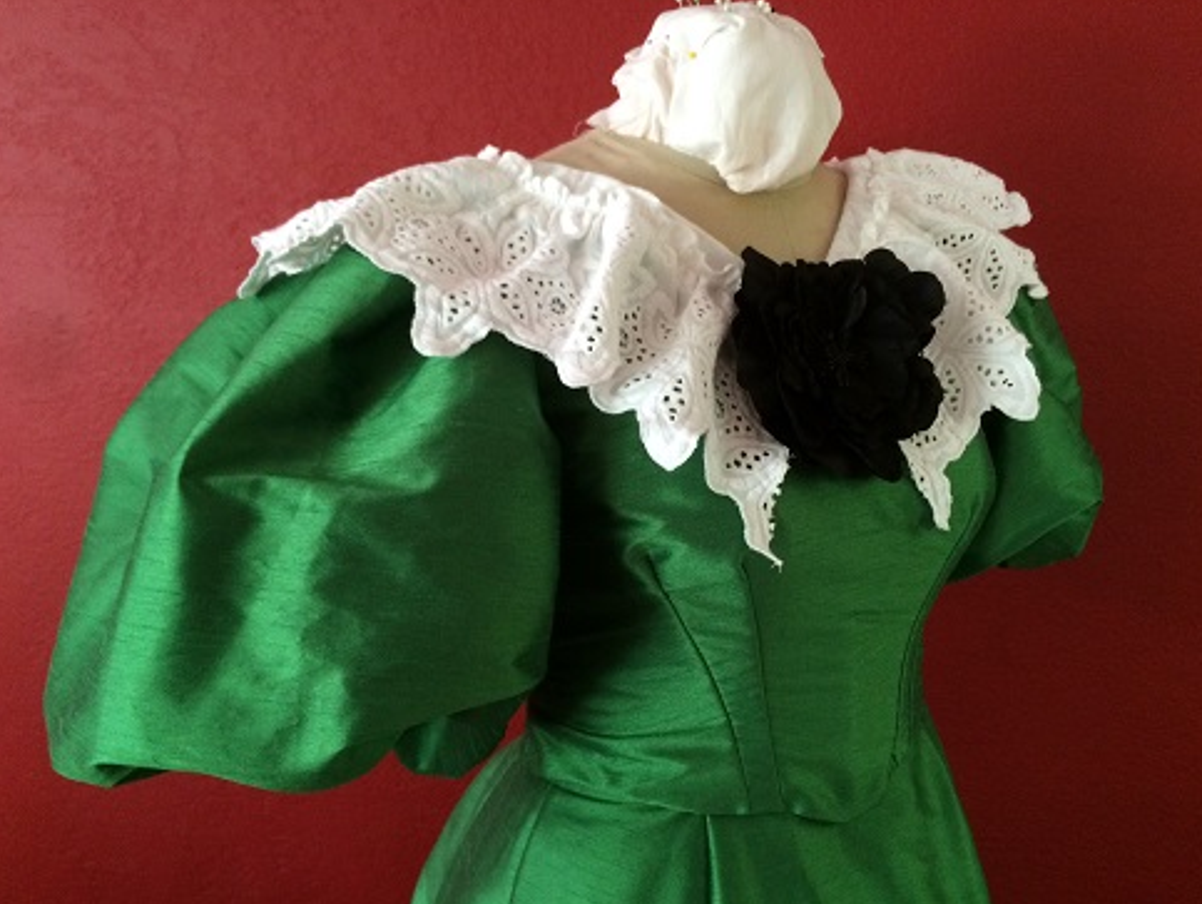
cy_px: 454
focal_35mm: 30
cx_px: 615
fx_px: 1042
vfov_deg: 46.9
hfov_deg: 59.9
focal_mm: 4.15
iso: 250
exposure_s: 1/30
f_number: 2.2
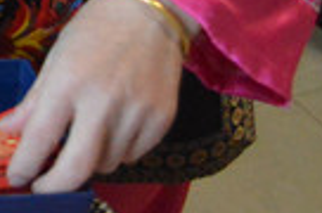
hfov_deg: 10.1
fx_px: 1597
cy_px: -329
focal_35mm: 179
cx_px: -438
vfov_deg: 7.1
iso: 3200
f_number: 3.5
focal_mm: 18
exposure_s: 1/60
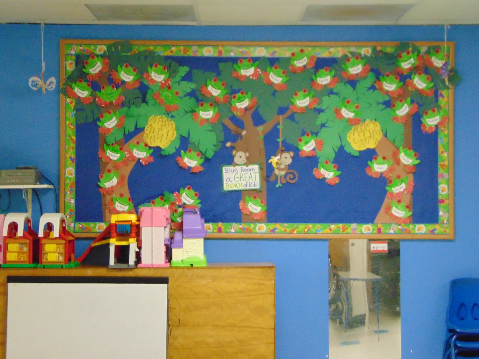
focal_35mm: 71
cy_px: 180
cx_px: 240
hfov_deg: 27.4
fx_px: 982
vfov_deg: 20.7
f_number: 3.7
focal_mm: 12.8
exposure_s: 1/30
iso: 800
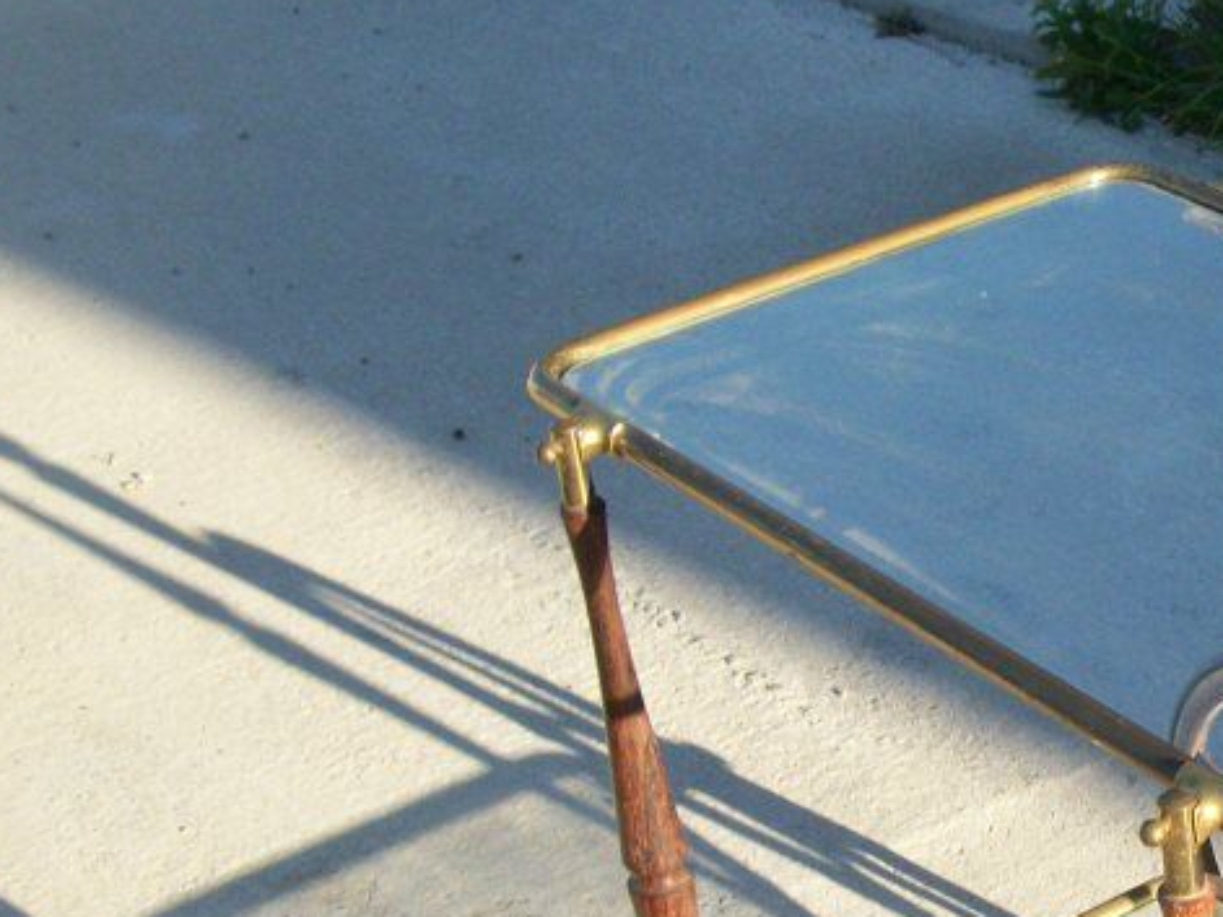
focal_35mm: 87
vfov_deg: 16.6
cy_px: 891
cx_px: 1464
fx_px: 3073
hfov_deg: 21.0
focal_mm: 5.7
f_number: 8.8
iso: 80
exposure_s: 1/60
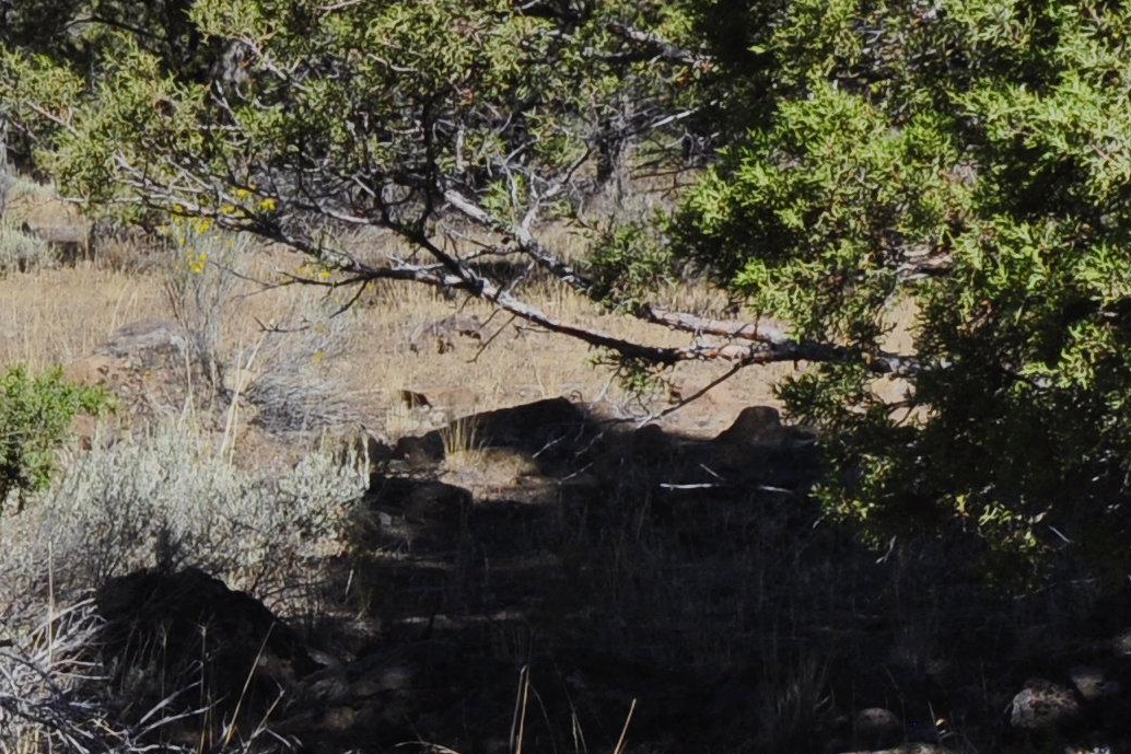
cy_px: 1321
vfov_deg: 7.7
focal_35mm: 174
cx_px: -238
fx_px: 5465
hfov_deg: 11.6
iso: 200
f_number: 10
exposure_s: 1/200
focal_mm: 28
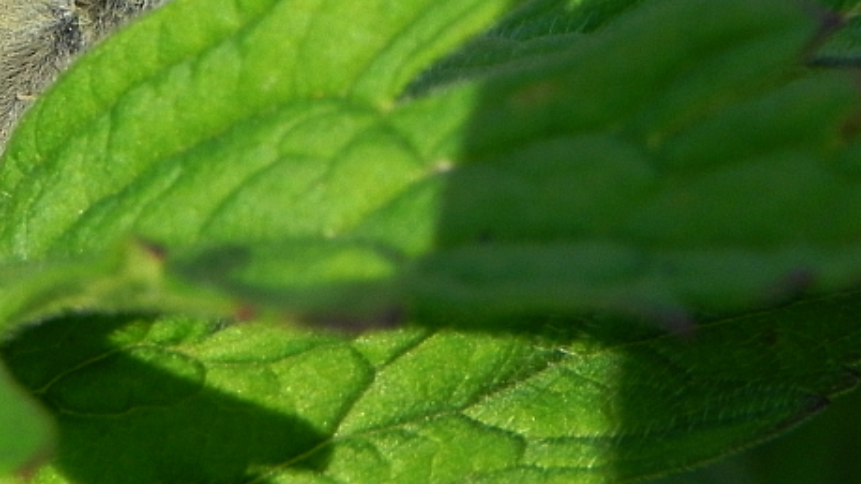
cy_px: -8
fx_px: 5273
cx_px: 66
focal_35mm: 231
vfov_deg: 5.2
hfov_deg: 9.3
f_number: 6.3
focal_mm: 16.9
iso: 160
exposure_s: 1/356
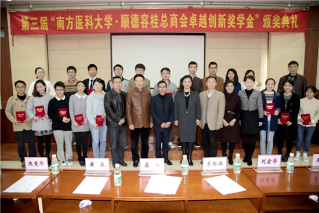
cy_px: 106
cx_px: 160
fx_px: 213
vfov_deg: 53.2
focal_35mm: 24
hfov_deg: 73.7
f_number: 4
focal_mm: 24
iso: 1600
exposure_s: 1/60
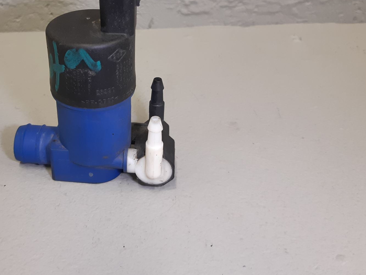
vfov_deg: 35.4
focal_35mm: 40
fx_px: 423
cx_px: 105
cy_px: 80
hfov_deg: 45.6
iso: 100
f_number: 1.7
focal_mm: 3.93
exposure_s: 1/50
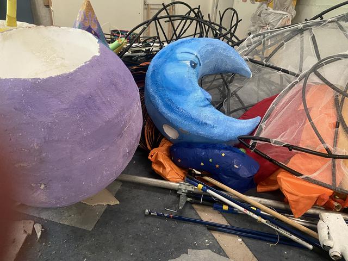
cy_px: 130
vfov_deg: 53.1
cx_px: 174
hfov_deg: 67.3
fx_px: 261
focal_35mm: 26
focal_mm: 4.25
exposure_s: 1/35
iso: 640
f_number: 1.8
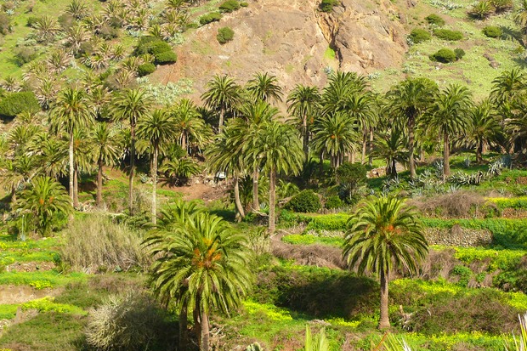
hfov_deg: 26.0
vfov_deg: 17.5
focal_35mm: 78
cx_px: 309
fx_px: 1141
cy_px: 164
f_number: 4
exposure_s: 1/160
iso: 100
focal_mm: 13.1
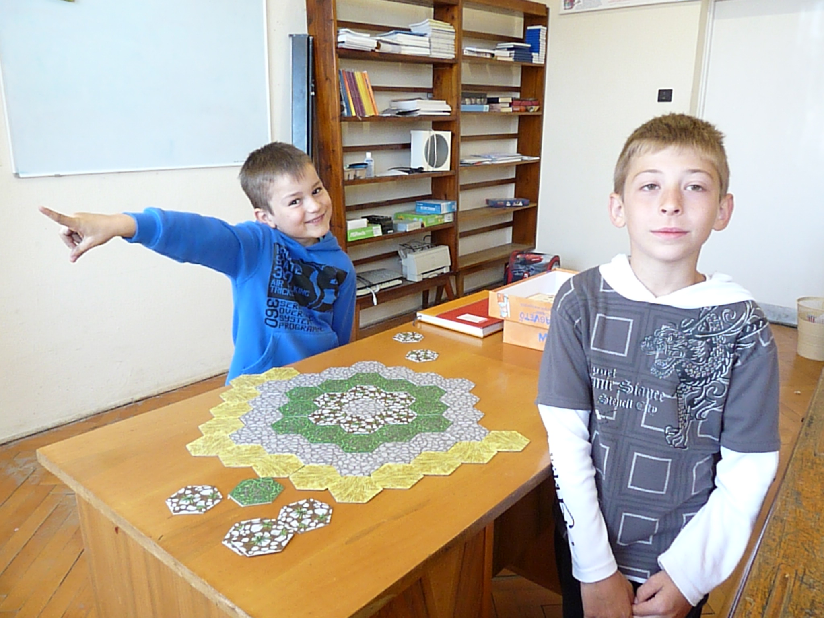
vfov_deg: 51.4
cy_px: 309
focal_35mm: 27
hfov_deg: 65.3
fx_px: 643
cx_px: 412
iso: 800
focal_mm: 4.8
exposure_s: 1/100
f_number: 4
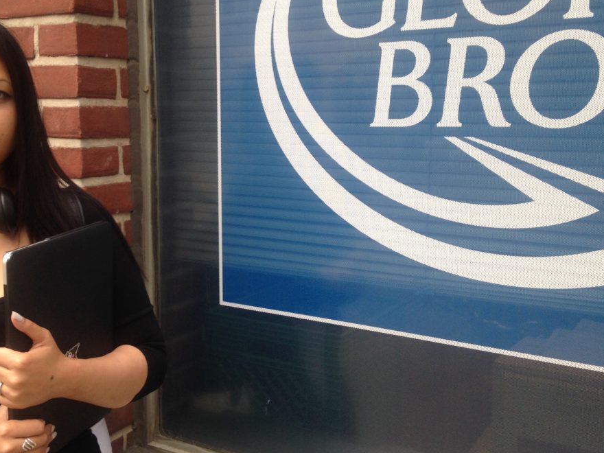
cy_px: 196
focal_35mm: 45
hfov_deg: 42.0
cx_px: 255
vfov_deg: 32.1
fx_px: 785
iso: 50
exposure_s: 1/60
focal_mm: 4.12
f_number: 2.4
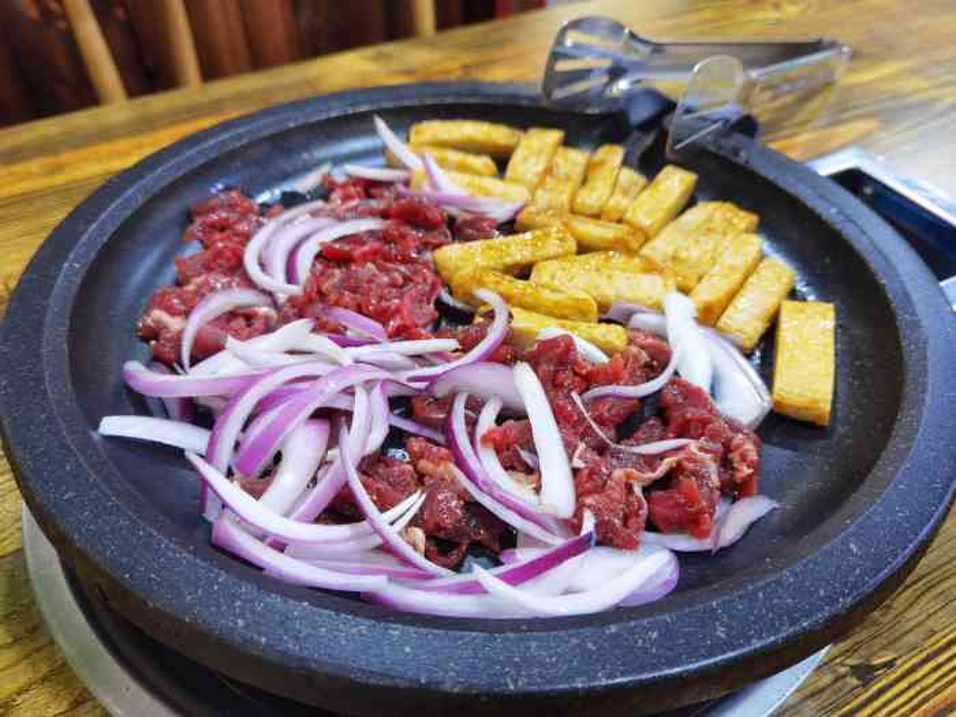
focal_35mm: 27
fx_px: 746
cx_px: 478
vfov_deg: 51.4
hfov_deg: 65.3
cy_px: 358
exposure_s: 1/50
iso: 250
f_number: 1.9
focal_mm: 6.71
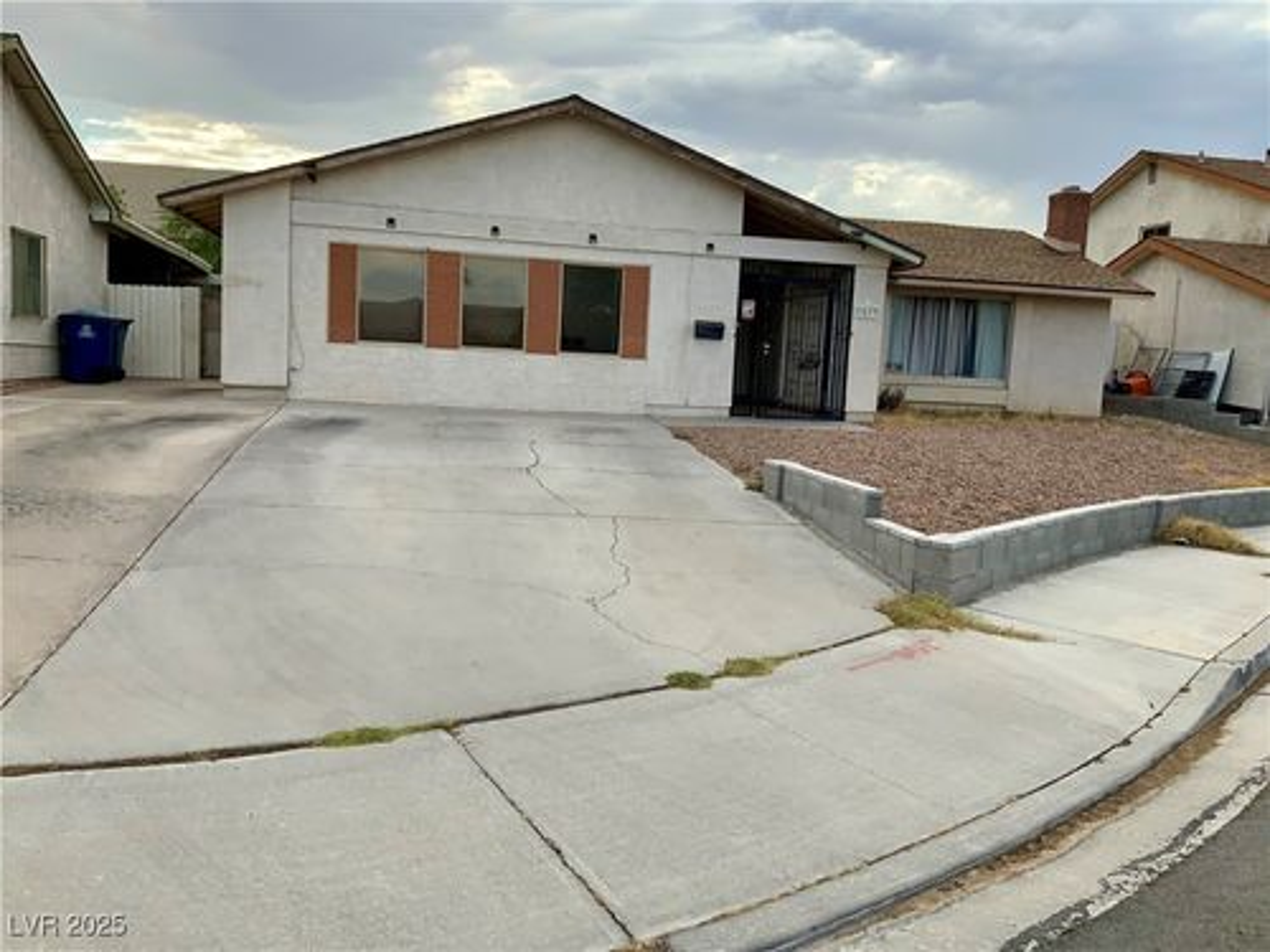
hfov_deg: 61.7
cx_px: 635
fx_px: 1064
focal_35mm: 29
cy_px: 476
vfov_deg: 48.2
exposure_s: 1/855
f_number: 1.8
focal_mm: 3
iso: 16
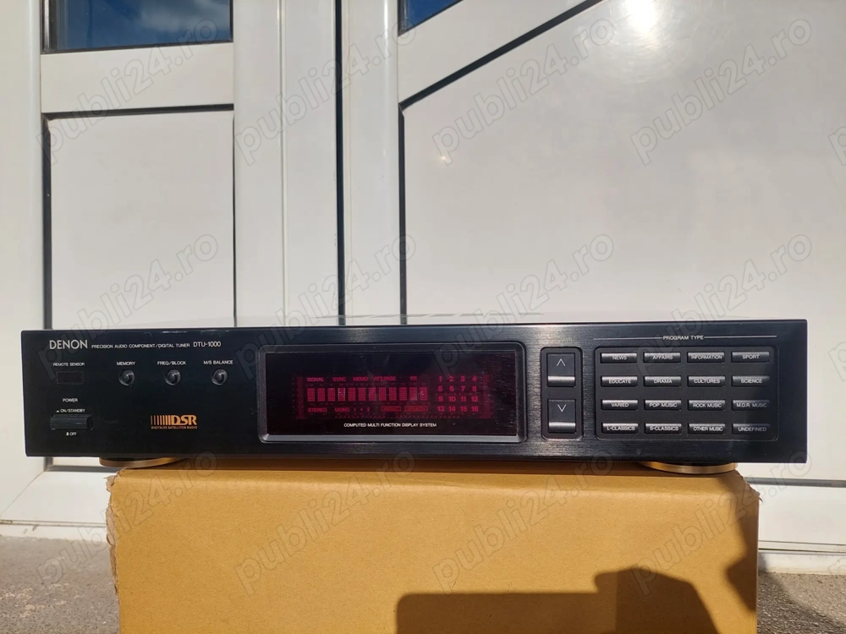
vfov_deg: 56.8
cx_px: 423
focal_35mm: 24
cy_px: 317
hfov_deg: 71.6
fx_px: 587
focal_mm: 5.23
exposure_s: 1/3705
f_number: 1.8
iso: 40
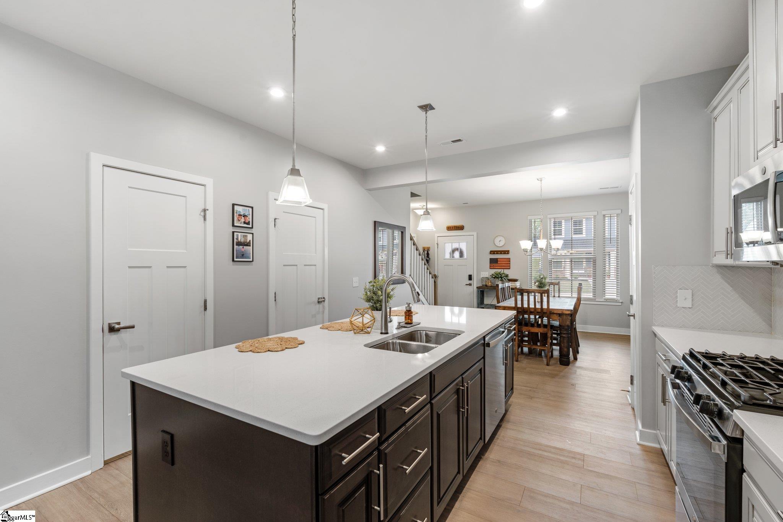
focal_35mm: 16
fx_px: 348
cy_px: 261
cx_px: 392
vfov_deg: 73.7
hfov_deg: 96.7
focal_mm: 16
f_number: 9
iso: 250
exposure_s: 1/5
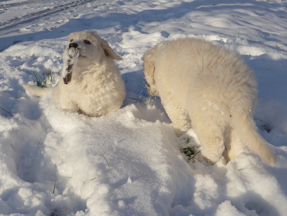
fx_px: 439
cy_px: 108
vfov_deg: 27.5
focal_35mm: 53
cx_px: 144
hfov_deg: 36.2
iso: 100
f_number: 7.1
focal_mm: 11.3
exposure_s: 1/640
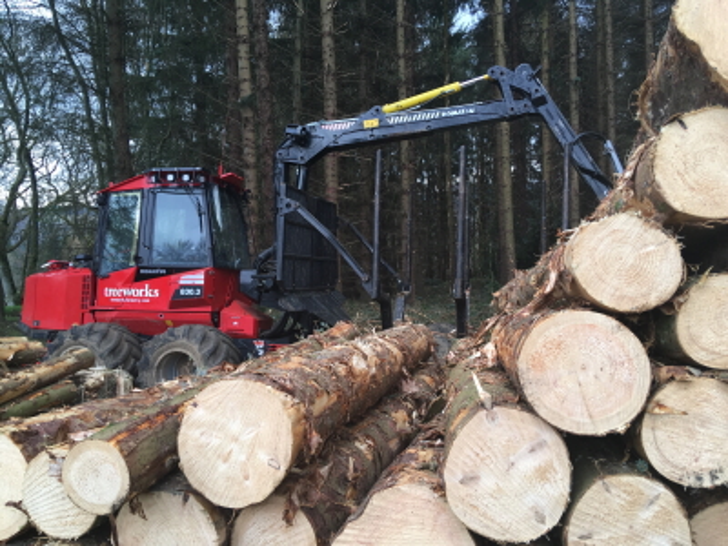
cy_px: 273
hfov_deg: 61.7
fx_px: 610
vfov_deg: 48.2
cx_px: 364
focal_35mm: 29
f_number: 2.2
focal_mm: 4.15
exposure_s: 1/101
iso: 25
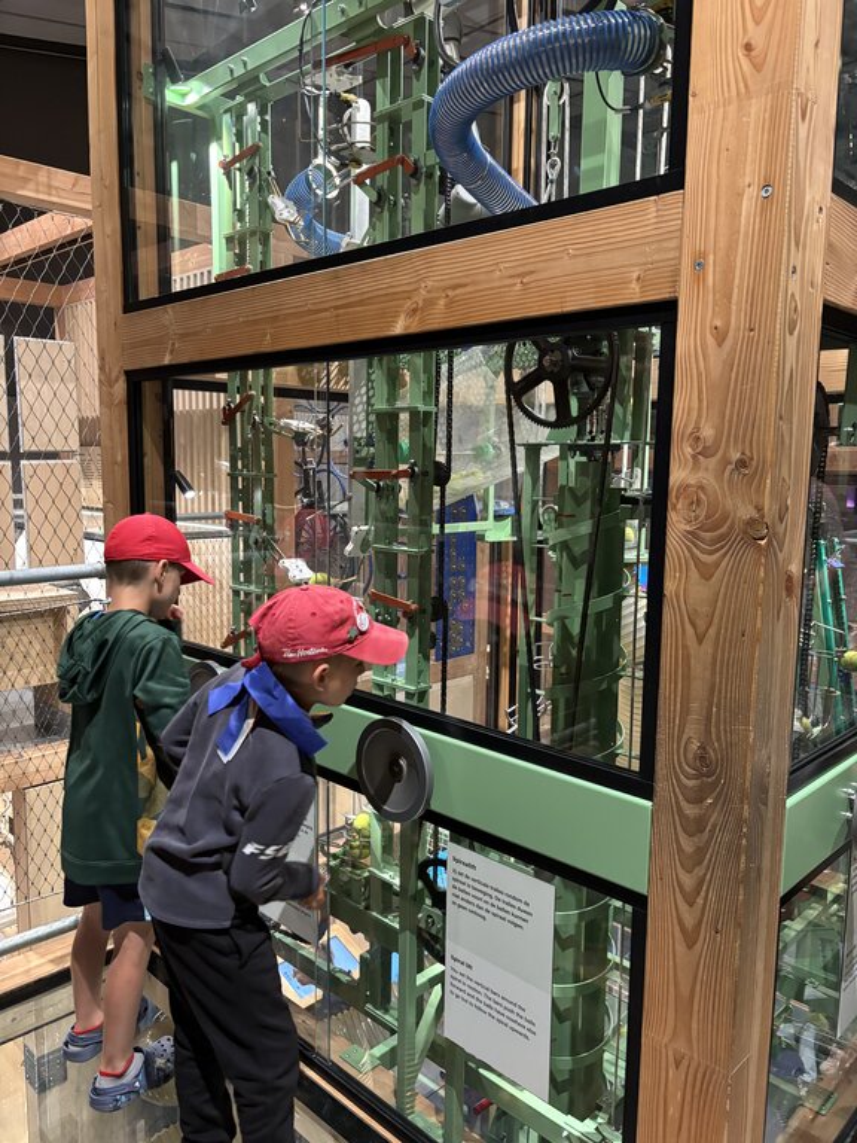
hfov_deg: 53.1
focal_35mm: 26
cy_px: 572
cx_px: 428
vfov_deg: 67.3
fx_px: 858
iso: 400
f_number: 1.6
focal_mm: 5.96
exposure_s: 1/38
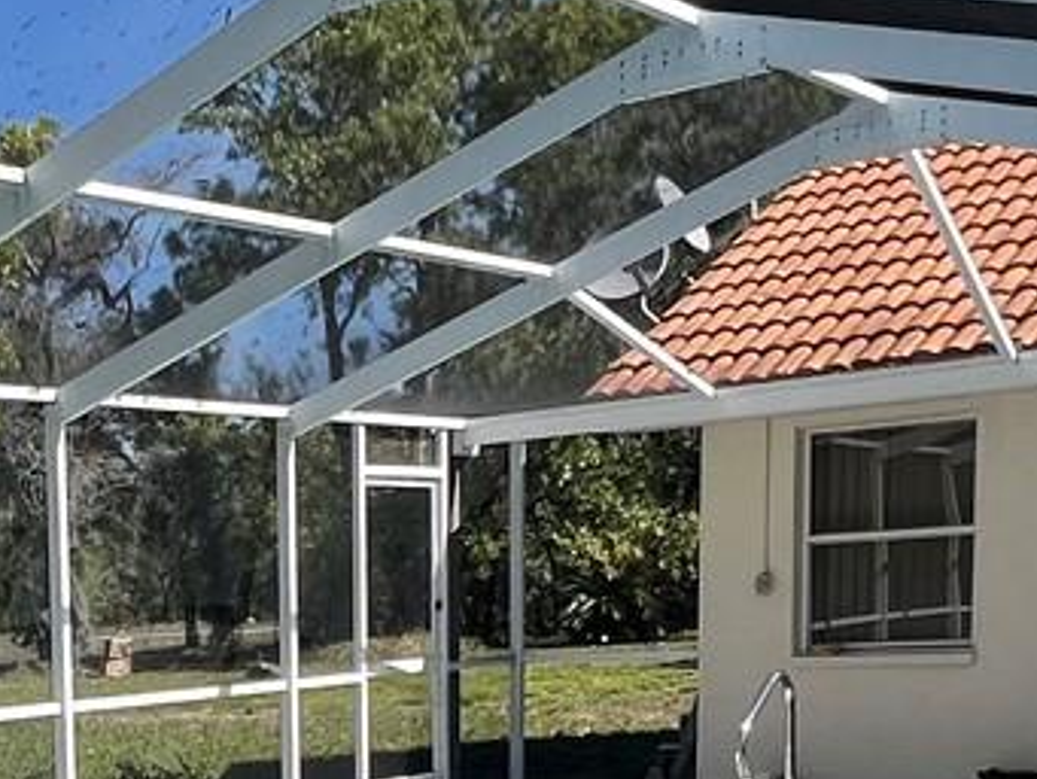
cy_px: 864
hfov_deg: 28.2
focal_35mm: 61
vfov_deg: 22.6
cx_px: -158
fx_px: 1828
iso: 32
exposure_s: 1/479
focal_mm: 1.57
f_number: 1.8
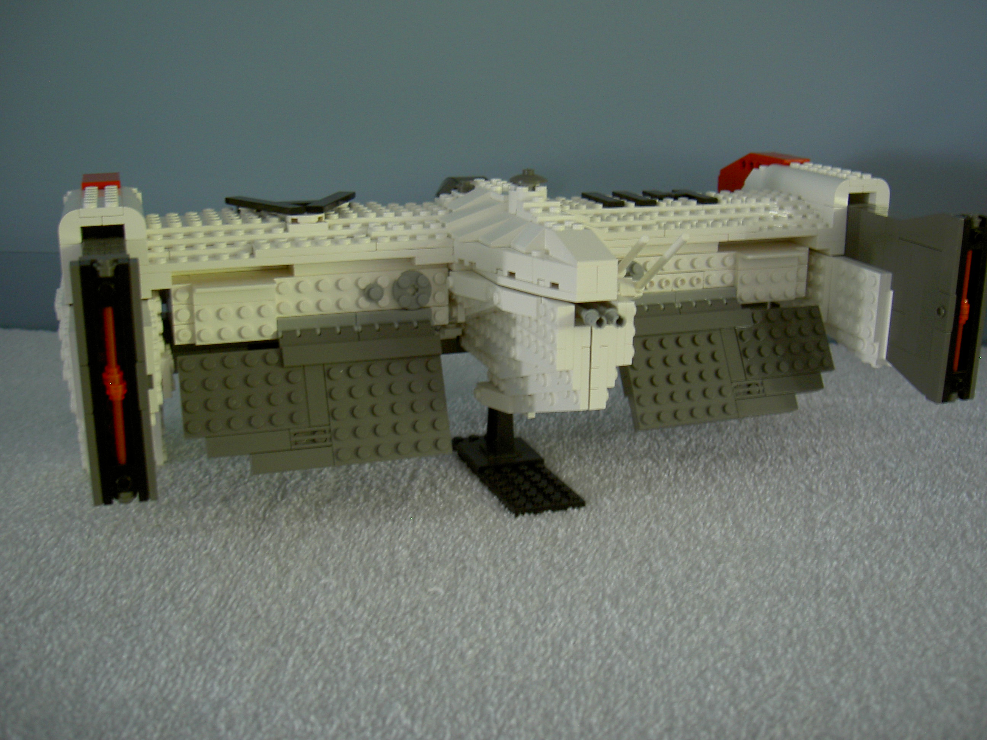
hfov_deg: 47.9
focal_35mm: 39
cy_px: 370
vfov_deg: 36.8
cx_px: 494
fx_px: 1112
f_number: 2.8
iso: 100
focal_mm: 8
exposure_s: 1/8
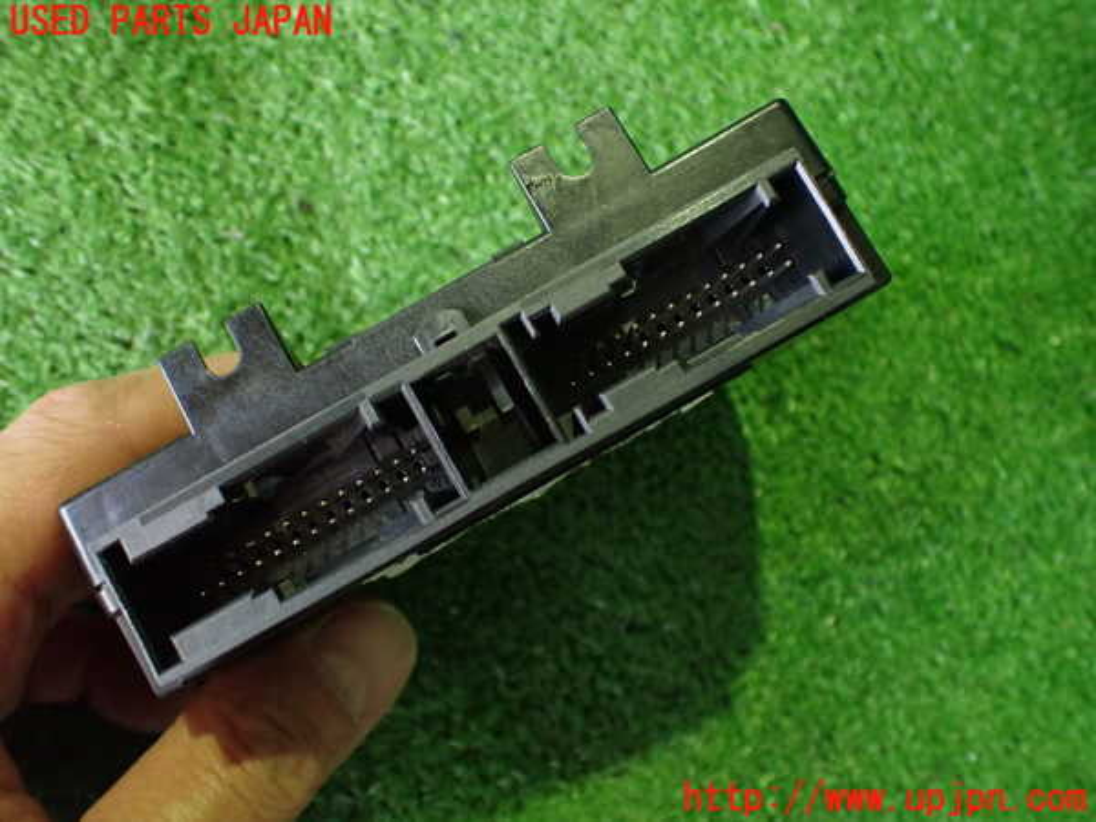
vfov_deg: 46.8
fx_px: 950
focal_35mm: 30
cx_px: 548
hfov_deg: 60.0
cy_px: 411
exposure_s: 1/30
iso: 800
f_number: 2.3
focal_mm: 5.4
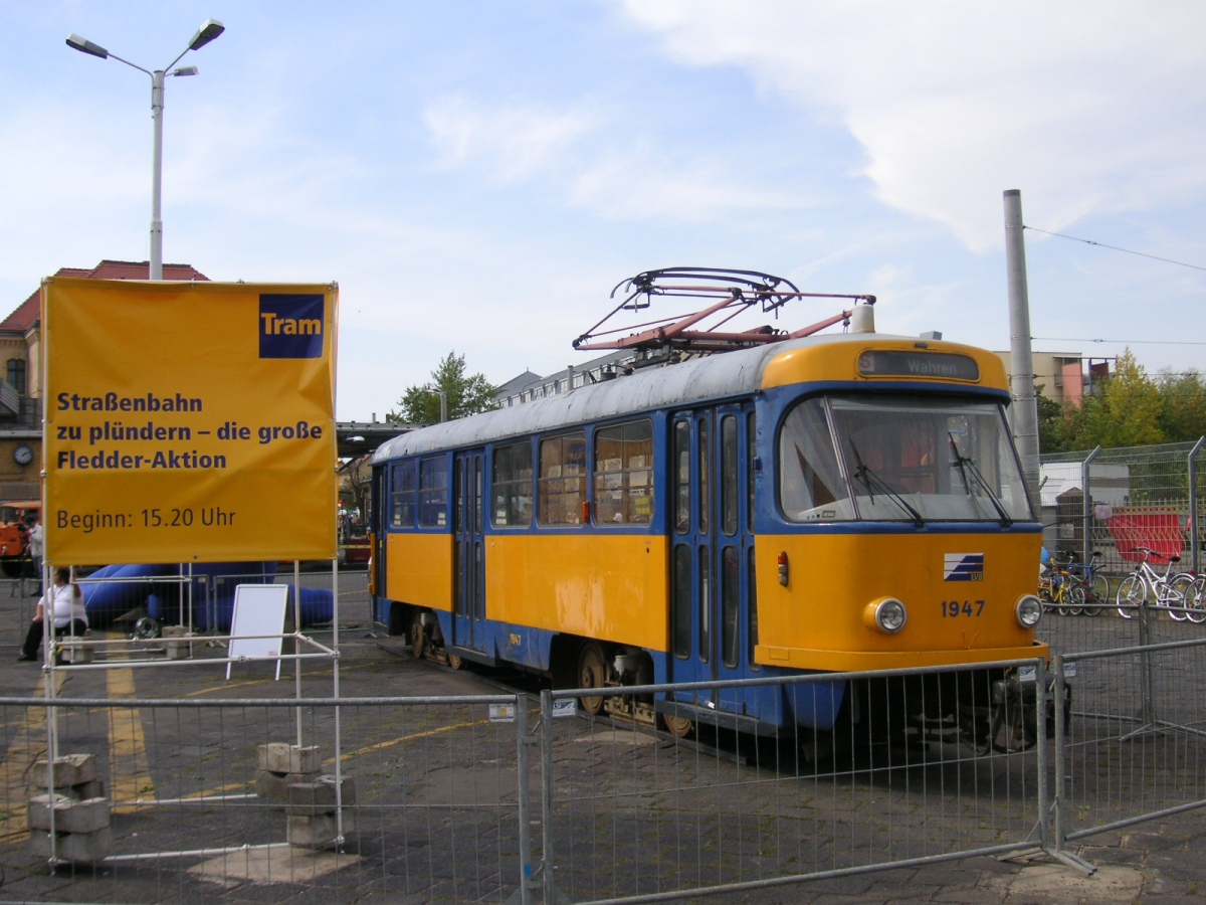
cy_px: 452
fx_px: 1428
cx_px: 603
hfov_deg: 45.8
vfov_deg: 35.1
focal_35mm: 41
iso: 50
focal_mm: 6.9
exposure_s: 1/750
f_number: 3
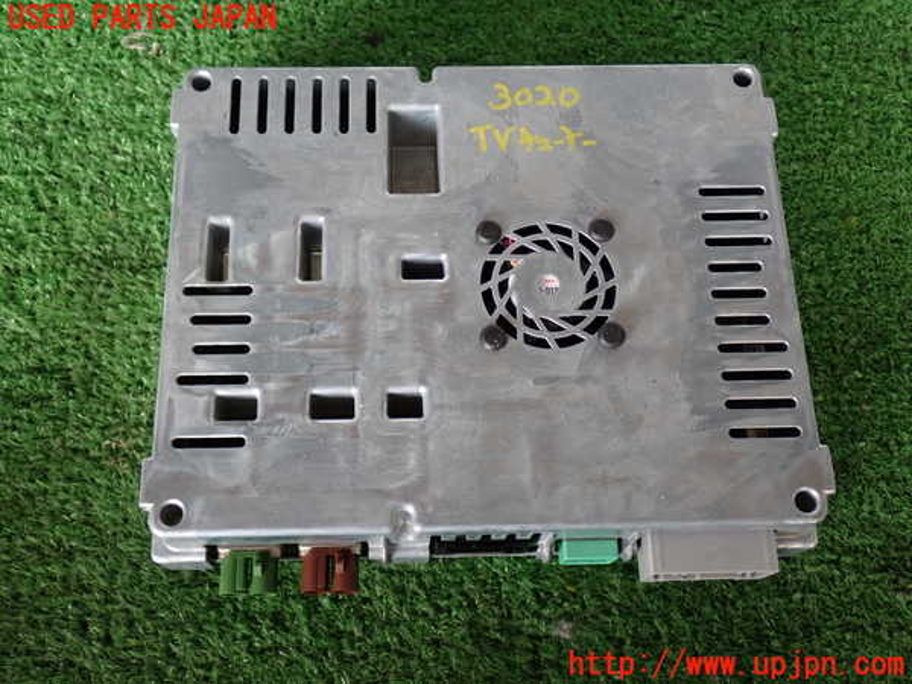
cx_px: 456
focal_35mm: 38
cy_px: 342
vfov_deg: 37.7
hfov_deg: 49.0
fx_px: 1001
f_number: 2.7
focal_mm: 6.83
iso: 200
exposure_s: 1/80
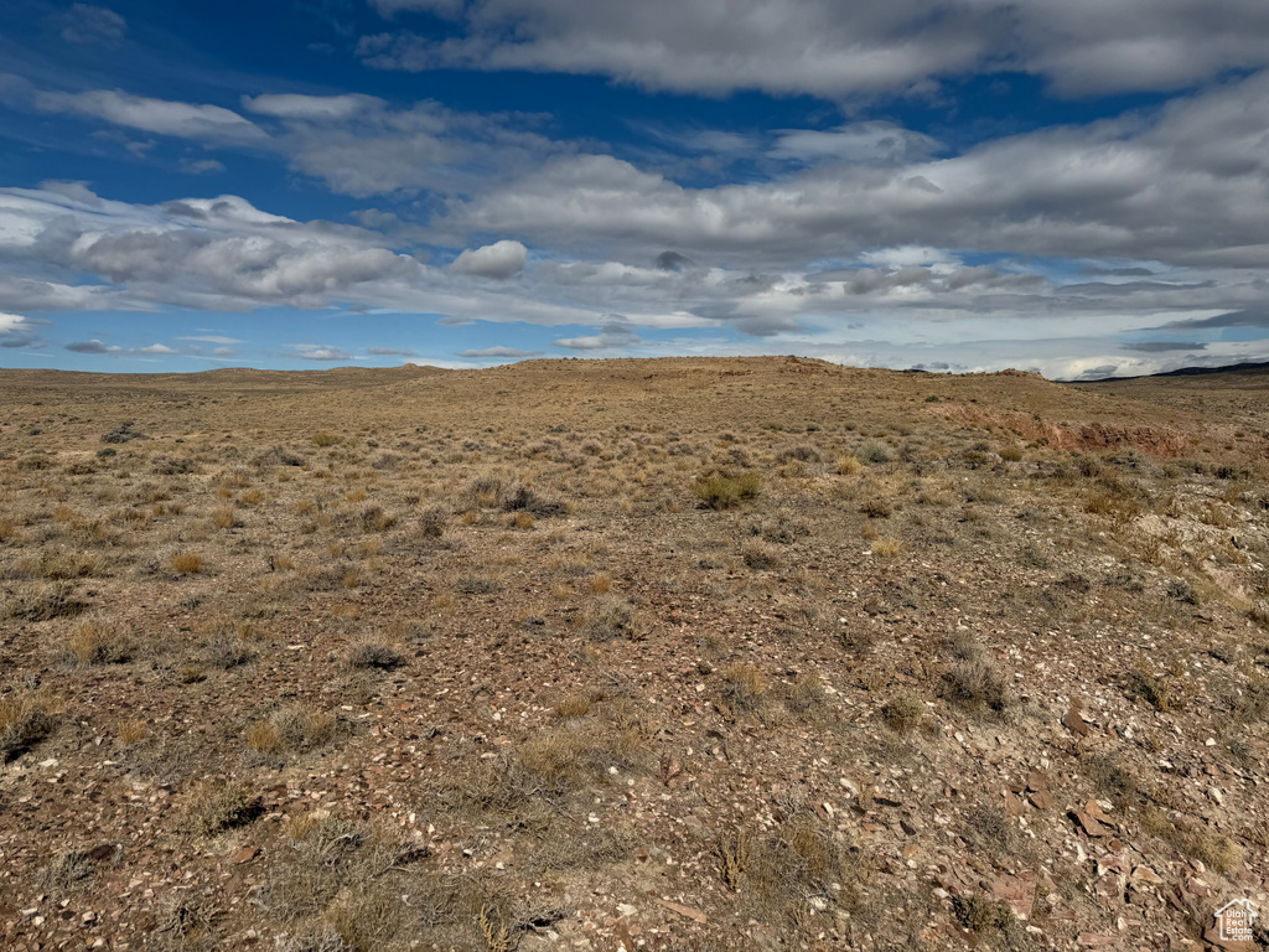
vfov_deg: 56.8
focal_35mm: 24
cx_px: 634
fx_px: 880
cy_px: 476
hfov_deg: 71.6
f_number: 1.78
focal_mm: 6.76
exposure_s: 1/14286
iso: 80
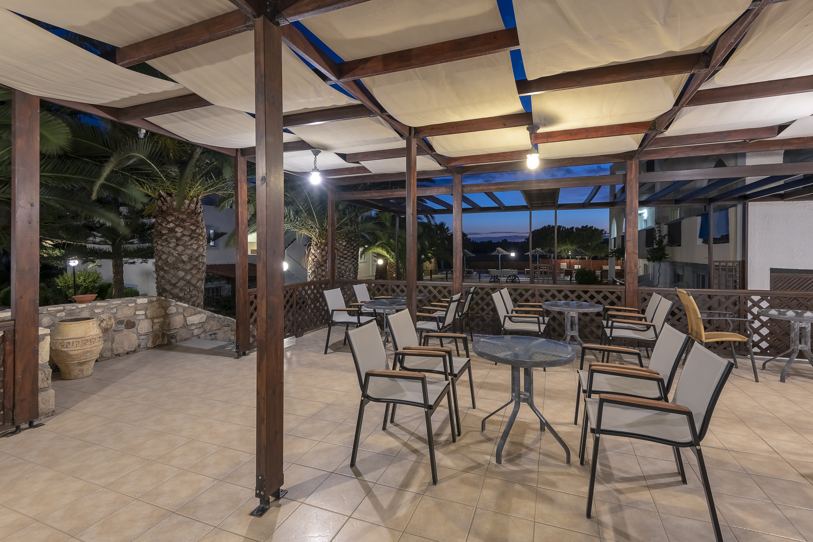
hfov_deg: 96.7
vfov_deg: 73.7
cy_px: 271
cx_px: 406
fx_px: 361
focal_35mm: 16
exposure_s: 1/1.67
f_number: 7.1
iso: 250
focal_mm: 16
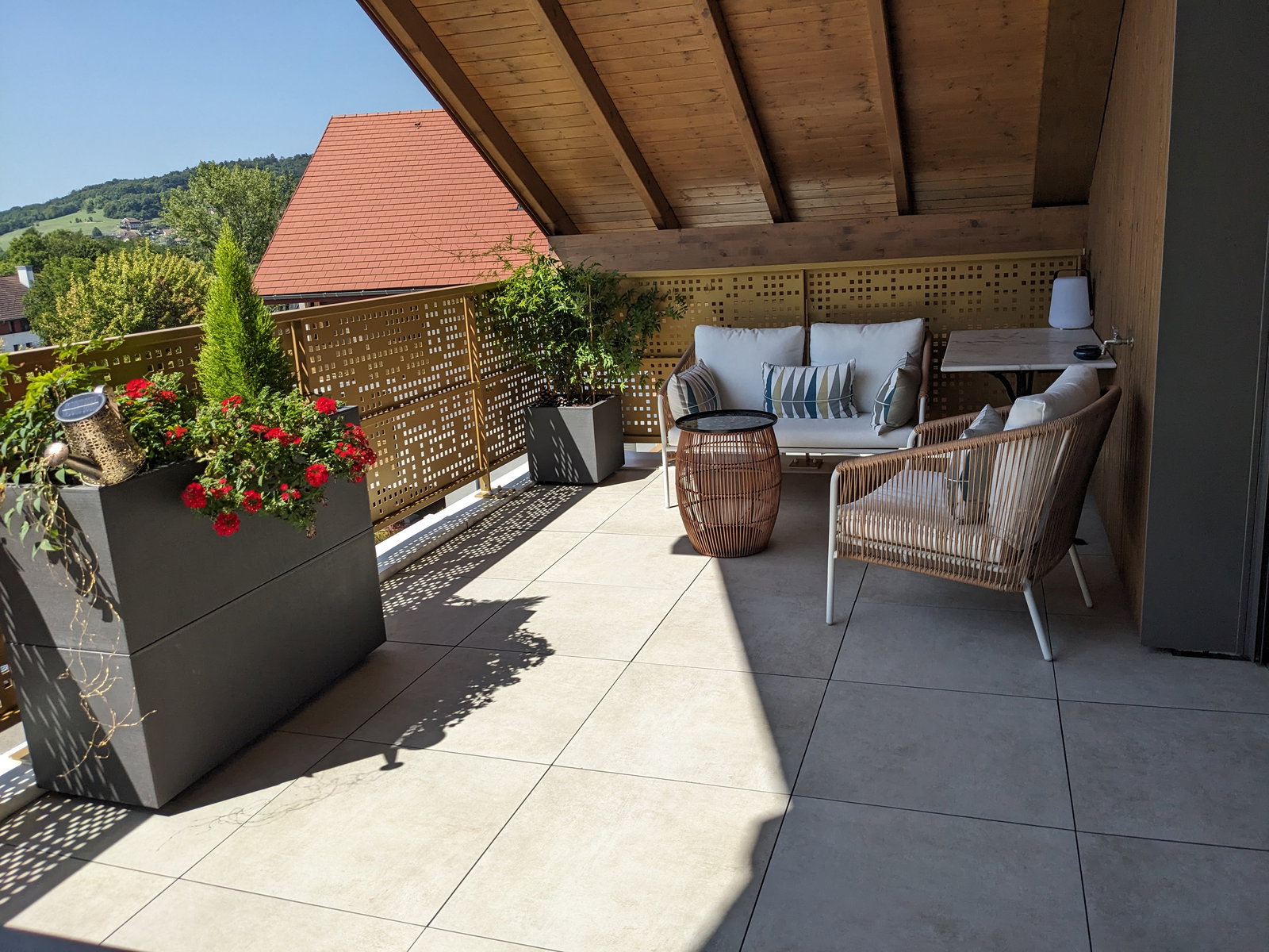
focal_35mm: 27
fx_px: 990
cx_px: 634
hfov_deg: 65.3
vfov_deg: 51.4
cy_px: 476
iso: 86
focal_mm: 4.38
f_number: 1.73
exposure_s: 1/4695
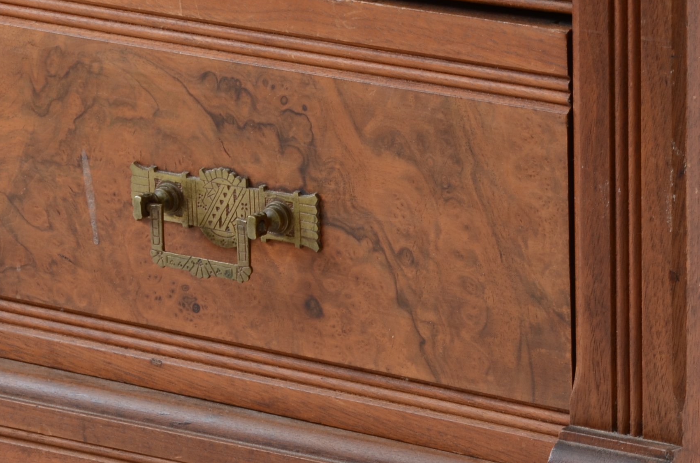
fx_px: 4424
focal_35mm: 228
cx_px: 480
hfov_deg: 9.0
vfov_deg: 6.0
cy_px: 362
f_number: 10
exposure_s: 1/125
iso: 200
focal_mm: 70
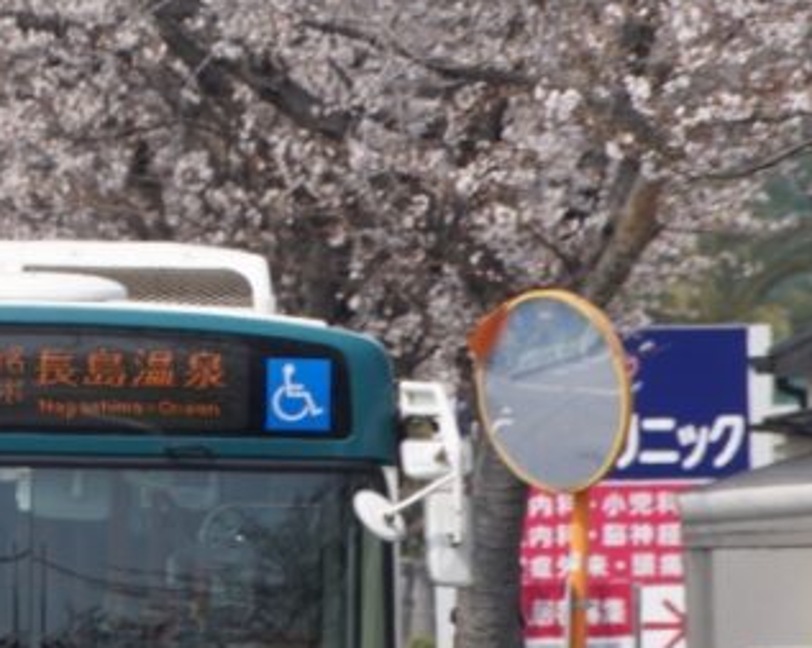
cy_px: 400
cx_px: -149
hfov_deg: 1.7
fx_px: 27347
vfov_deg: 1.4
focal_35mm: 1139
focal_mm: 250
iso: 100
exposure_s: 1/100
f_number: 13
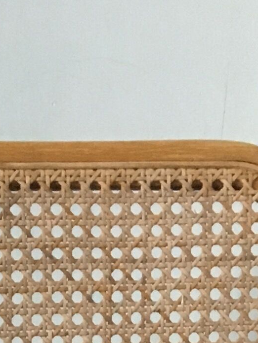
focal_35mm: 168
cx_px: -43
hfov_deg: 8.7
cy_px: 951
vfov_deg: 9.7
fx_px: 1670
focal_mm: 4.15
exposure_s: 1/33
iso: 200
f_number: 2.2
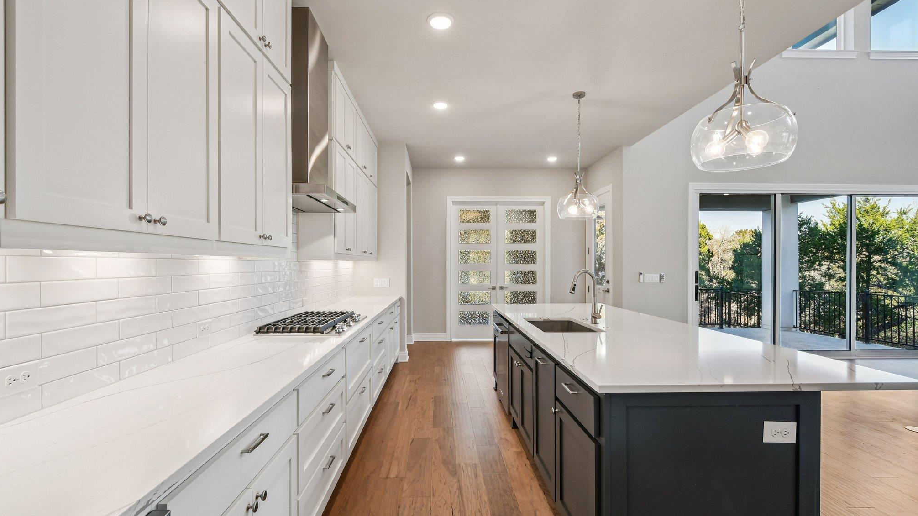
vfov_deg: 67.0
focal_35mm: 16
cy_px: 244
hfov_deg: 99.4
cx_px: 455
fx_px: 389
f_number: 8
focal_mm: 10
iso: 400
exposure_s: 1/80
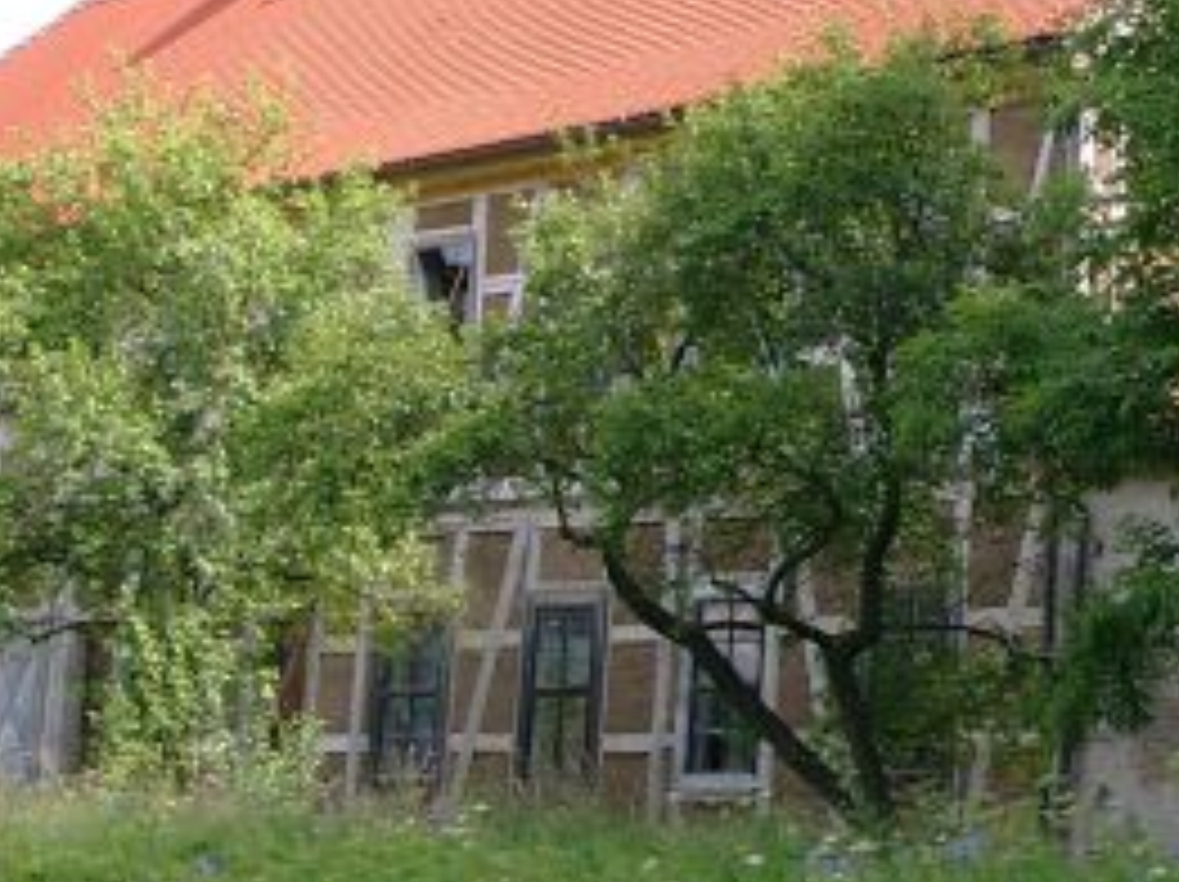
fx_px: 3539
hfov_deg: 18.7
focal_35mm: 104
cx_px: 968
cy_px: 248
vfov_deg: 14.2
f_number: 4
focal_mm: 7.13
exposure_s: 1/187
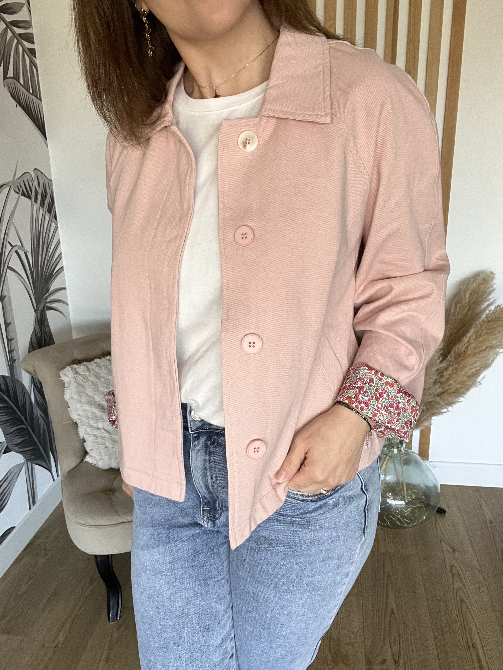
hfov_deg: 46.8
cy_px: 335
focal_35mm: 30
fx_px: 581
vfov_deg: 60.0
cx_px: 252
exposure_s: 1/78
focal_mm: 2.71
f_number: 2.2
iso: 100
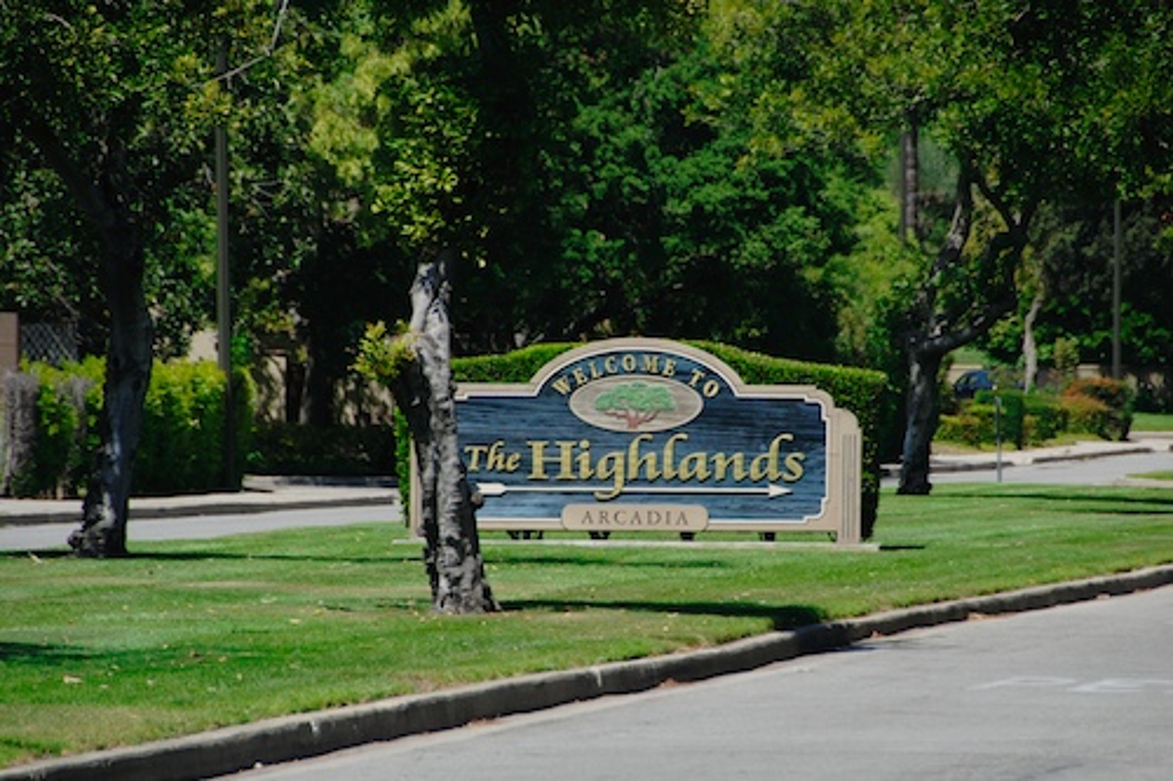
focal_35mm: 300
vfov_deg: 4.6
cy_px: 390
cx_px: 586
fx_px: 9771
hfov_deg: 6.9
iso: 100
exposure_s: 1/500
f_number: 5.6
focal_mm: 200
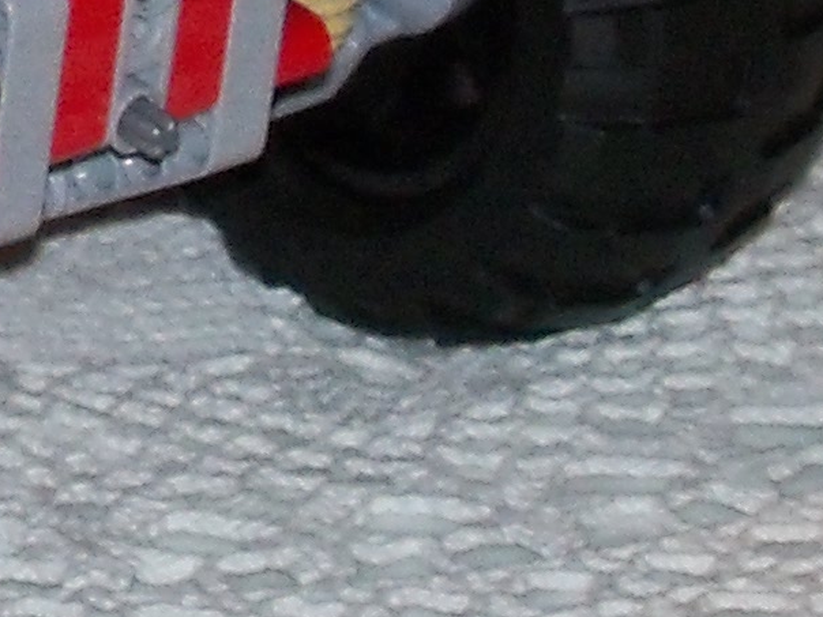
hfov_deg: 4.6
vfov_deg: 3.5
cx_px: -666
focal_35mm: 423
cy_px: -621
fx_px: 10057
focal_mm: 12.3
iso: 200
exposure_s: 1/30
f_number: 4.1
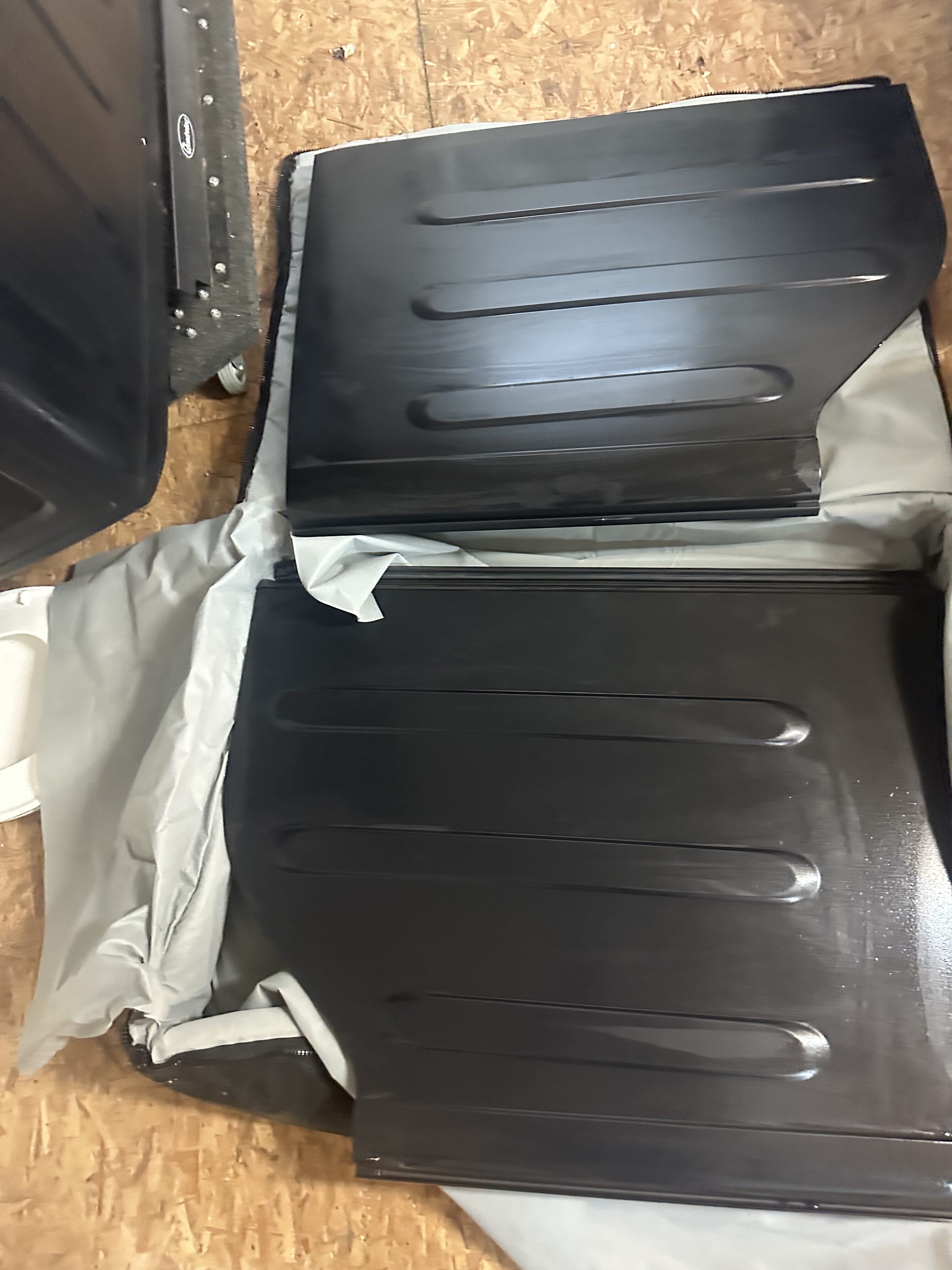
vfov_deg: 71.6
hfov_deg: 56.8
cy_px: 635
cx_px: 476
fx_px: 880
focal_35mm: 24
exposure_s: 1/40
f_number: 1.78
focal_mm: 6.86
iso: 1000
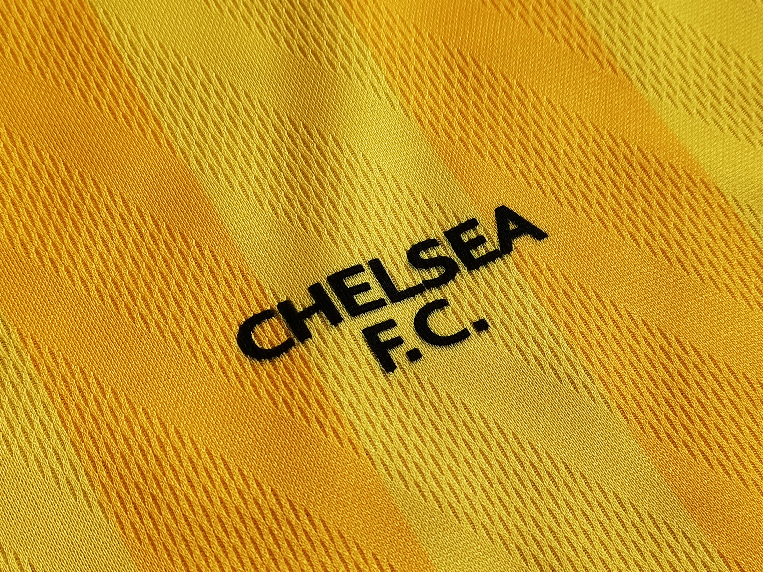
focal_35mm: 41
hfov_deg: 45.8
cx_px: 382
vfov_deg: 35.1
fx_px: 904
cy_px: 286
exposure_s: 1/100
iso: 64
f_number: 1.8
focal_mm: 5.58
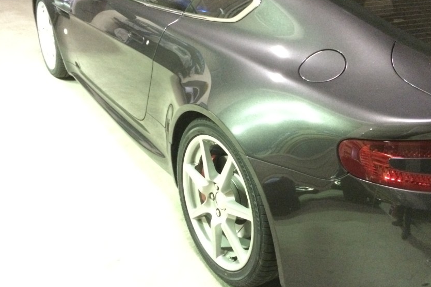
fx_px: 443
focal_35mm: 37
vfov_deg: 35.9
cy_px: 133
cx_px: 261
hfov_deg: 51.5
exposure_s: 1/15
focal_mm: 4.15
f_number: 2.2
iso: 1600
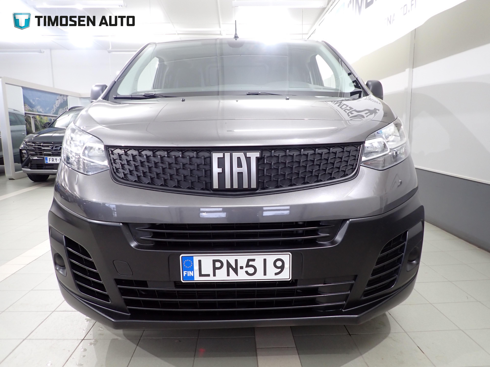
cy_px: 184
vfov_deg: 54.9
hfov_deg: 69.4
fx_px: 354
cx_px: 245
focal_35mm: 25
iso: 200
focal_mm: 4.5
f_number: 2
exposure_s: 1/30
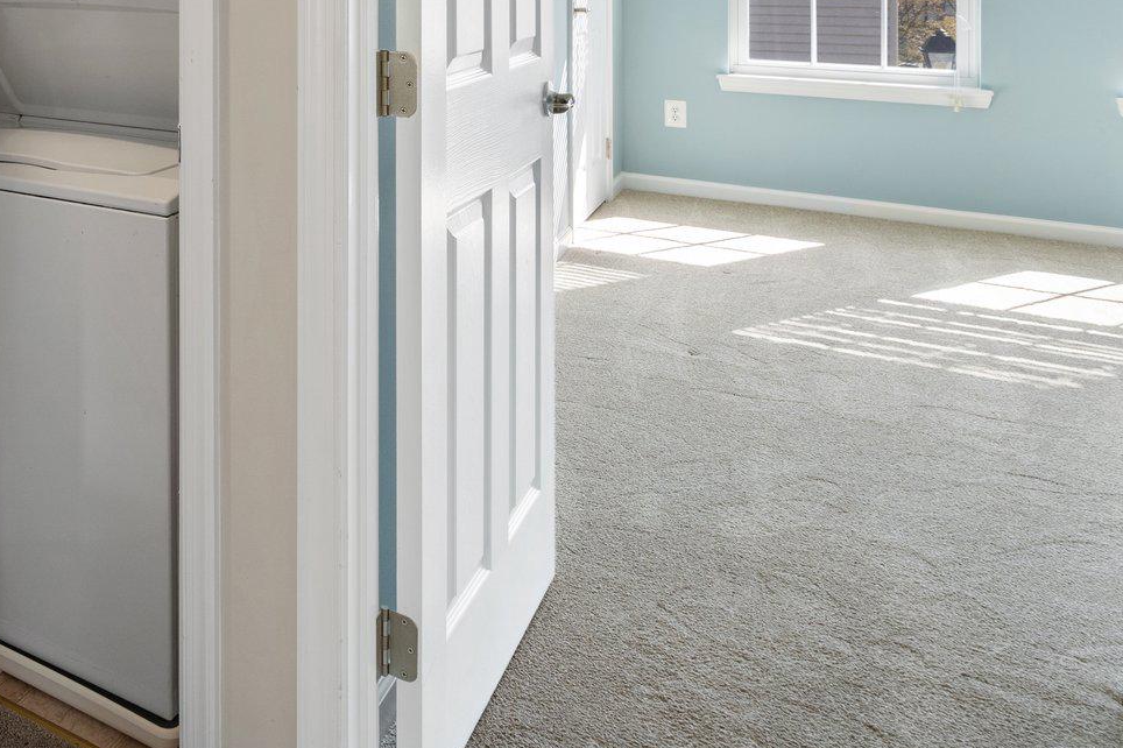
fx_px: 1060
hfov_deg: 47.9
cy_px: -15
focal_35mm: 34
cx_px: 43
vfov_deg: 34.9
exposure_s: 1/15
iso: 500
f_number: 10
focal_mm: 16
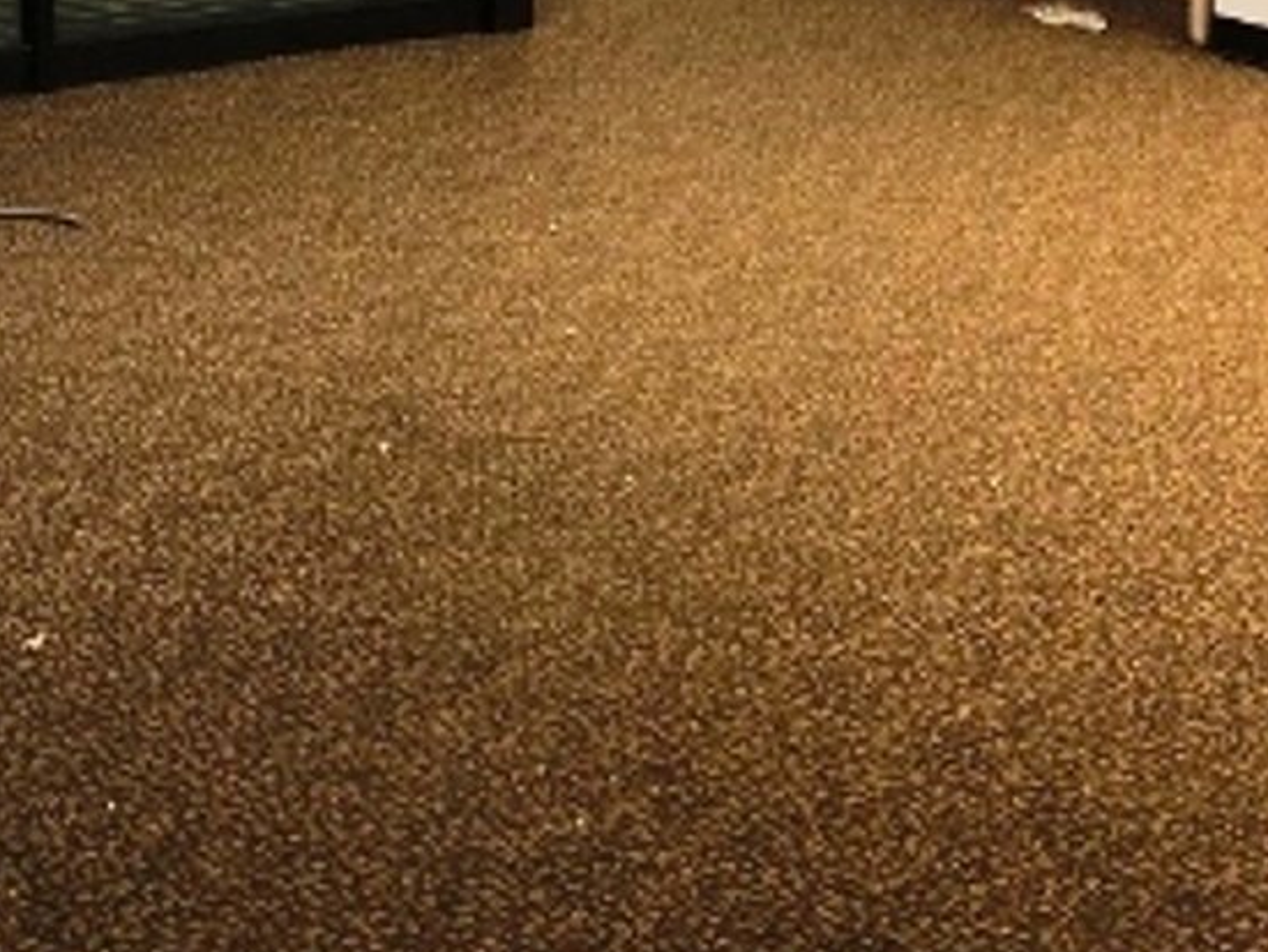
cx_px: 543
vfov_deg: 18.1
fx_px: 2822
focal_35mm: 77
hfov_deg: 25.3
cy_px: -218
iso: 50
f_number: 1.8
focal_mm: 4
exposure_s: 1/15
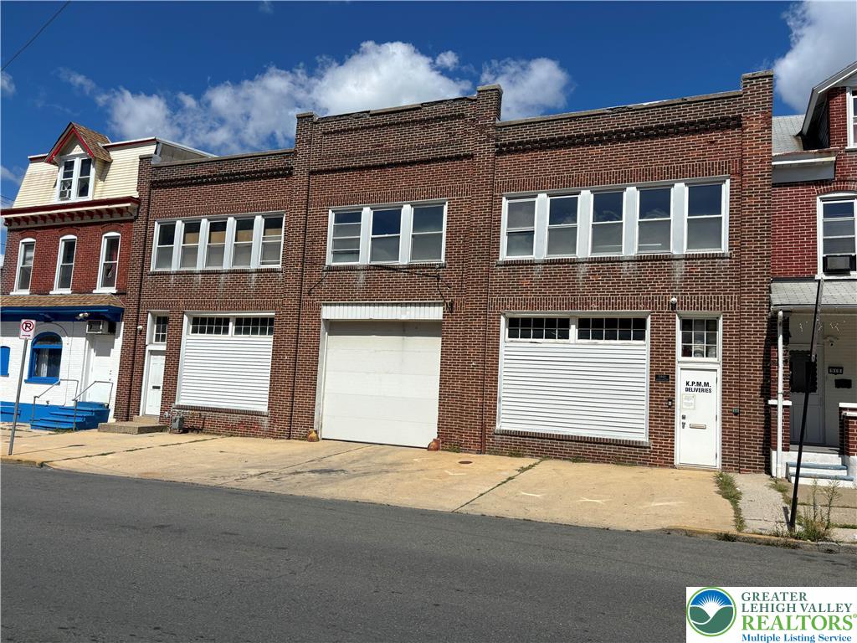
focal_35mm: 26
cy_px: 322
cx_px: 428
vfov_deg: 53.1
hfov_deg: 67.3
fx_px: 644
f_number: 1.6
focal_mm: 5.96
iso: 50
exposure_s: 1/6711
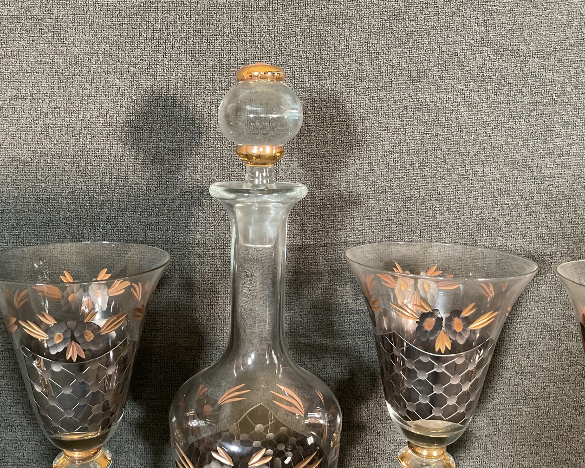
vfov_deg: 43.4
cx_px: 253
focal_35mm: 34
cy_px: 227
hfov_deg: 52.7
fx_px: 589
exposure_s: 1/40
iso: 200
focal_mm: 3
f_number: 1.8
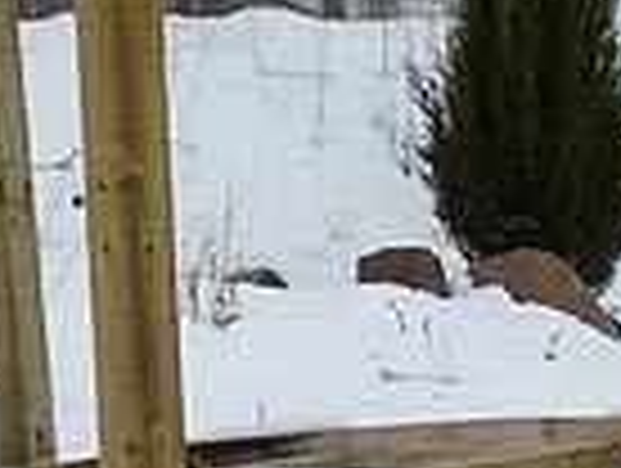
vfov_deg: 5.5
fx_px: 4906
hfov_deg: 6.9
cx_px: 1404
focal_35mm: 273
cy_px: 396
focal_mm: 6
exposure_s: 1/400
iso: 100
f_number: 6.3
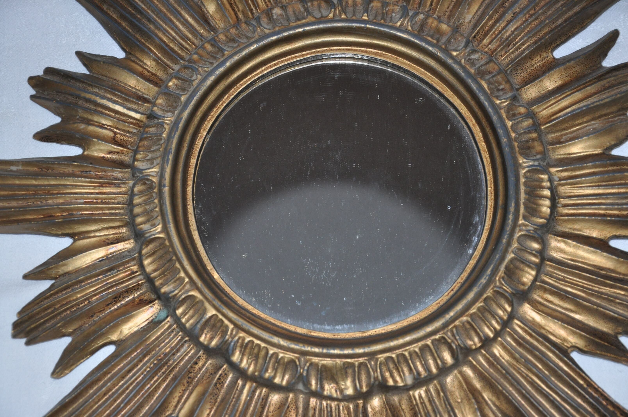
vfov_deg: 14.7
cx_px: 314
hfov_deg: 21.9
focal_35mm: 93
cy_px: 208
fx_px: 1620
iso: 800
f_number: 5.3
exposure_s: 1/60
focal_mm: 62
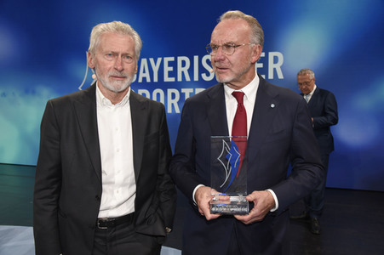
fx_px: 330
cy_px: 128
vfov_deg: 42.3
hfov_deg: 60.3
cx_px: 192
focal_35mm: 31
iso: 1000
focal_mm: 31
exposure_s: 1/80
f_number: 6.3
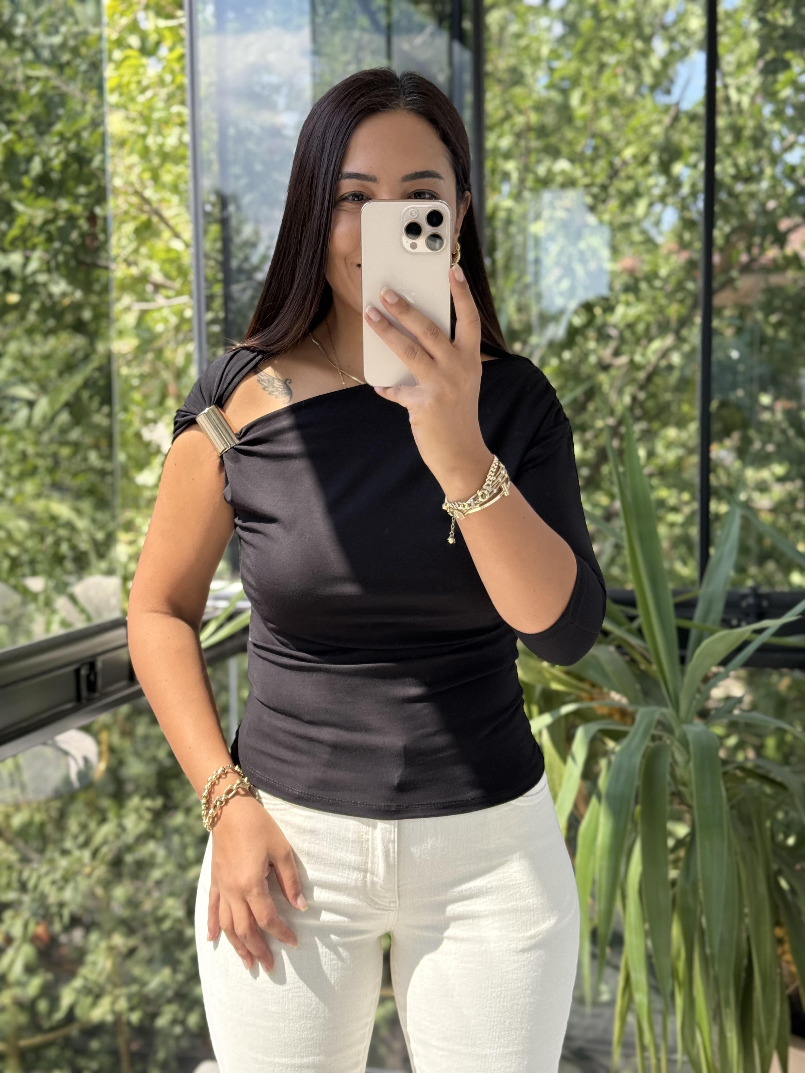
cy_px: 536
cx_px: 402
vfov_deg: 39.7
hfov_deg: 30.3
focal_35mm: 48
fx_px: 1488
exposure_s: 1/478
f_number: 1.78
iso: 64
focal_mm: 6.76
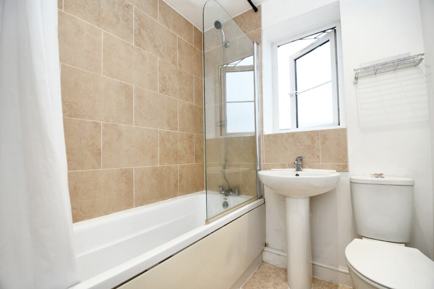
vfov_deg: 77.3
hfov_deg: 100.4
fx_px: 181
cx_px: 217
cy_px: 144
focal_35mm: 15
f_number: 3.5
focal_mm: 10
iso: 100
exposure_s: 1/30
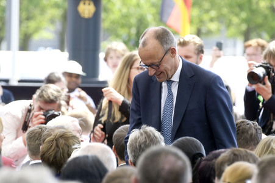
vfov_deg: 2.7
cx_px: 138
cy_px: 92
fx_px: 3817
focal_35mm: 500
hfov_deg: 4.1
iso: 400
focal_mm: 500
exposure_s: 1/250
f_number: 11
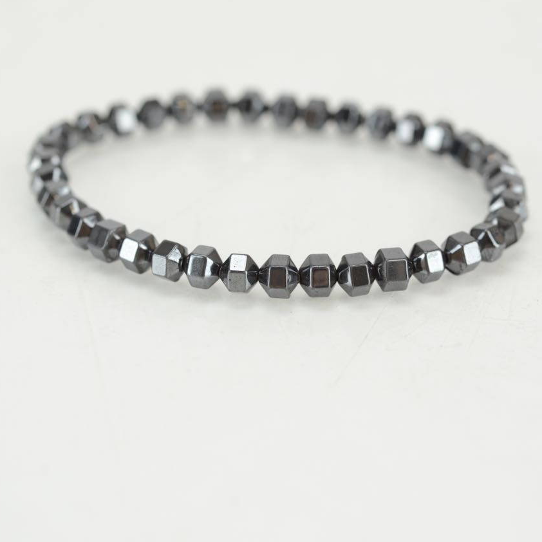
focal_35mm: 116
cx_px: 269
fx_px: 2055
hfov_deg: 15.0
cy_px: 270
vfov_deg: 15.0
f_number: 6.3
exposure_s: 1/125
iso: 640
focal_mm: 60
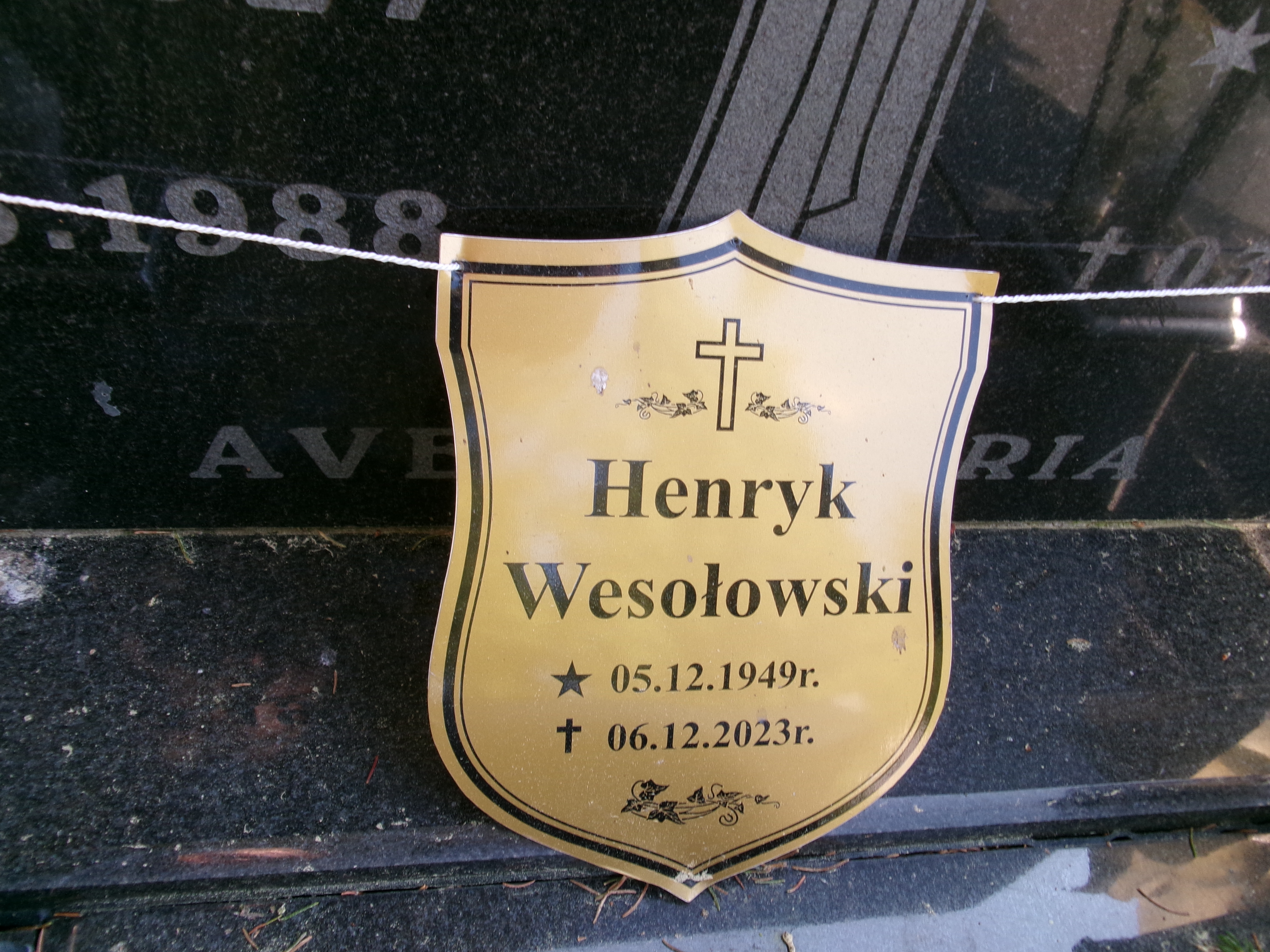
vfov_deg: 49.7
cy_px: 476
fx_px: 1027
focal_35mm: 28
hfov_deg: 63.4
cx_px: 635
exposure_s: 1/50
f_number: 3.9
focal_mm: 5.1
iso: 100
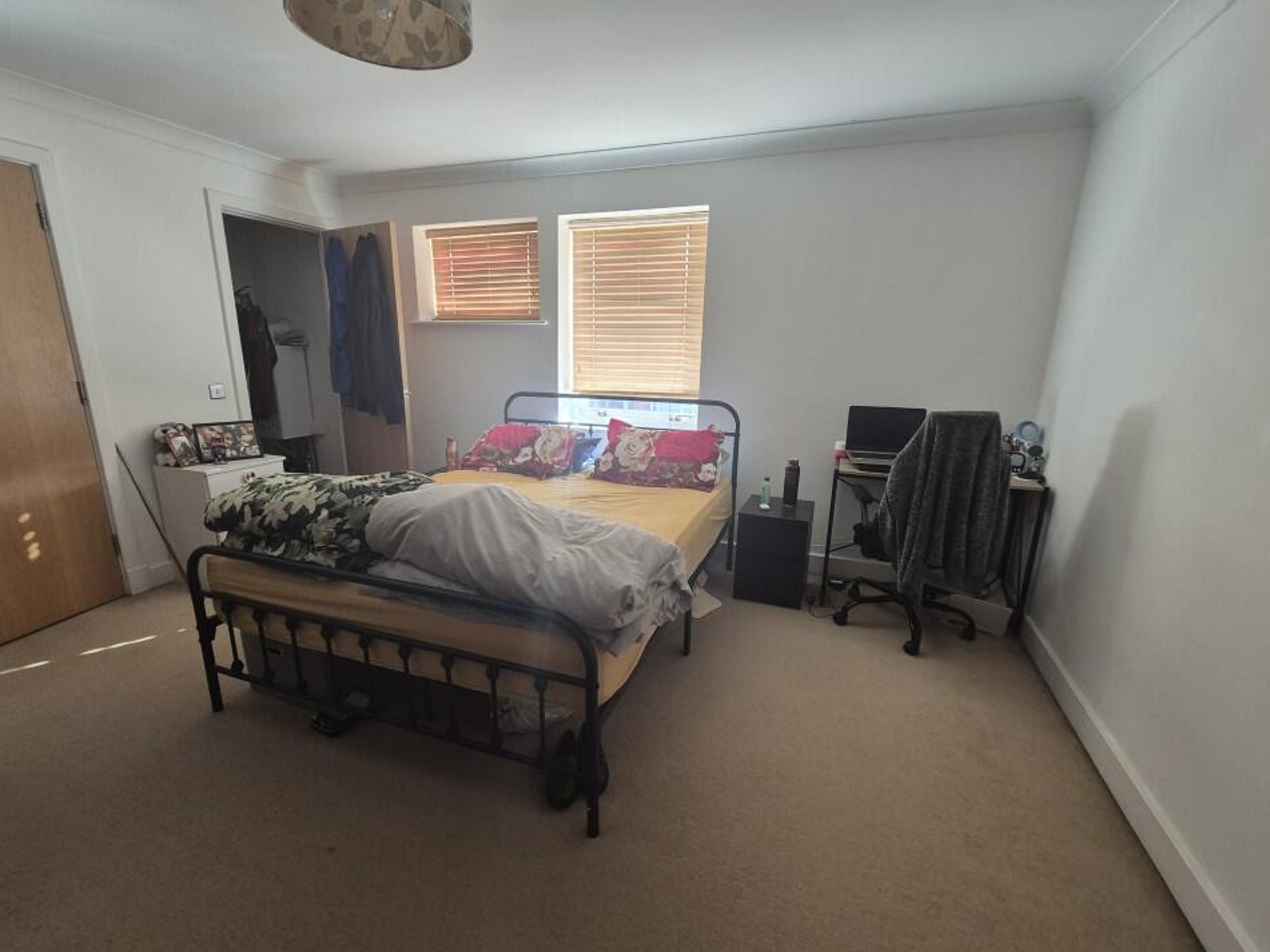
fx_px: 514
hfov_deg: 102.1
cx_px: 625
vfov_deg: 85.6
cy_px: 487
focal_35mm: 14
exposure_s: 1/50
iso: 160
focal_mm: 2.2
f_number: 2.2
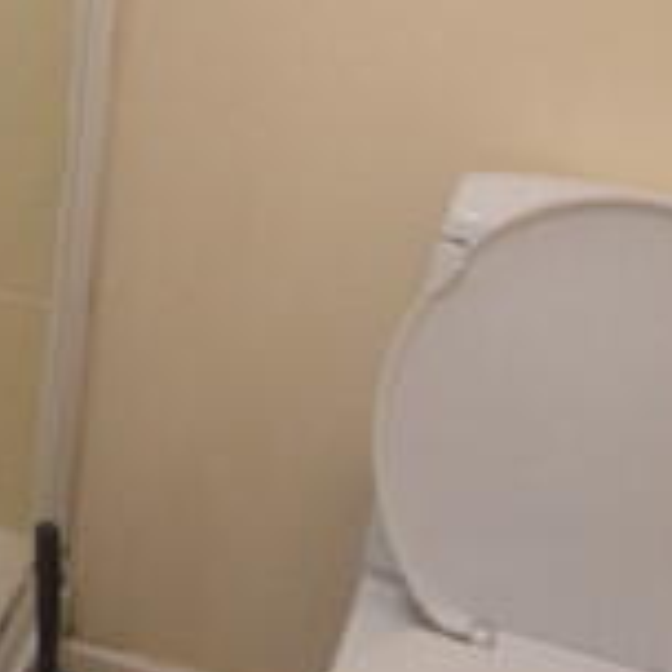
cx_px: -407
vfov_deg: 19.5
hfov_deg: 17.6
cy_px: -15
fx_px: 1889
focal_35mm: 86
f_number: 5
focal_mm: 10
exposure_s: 1/100
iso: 800
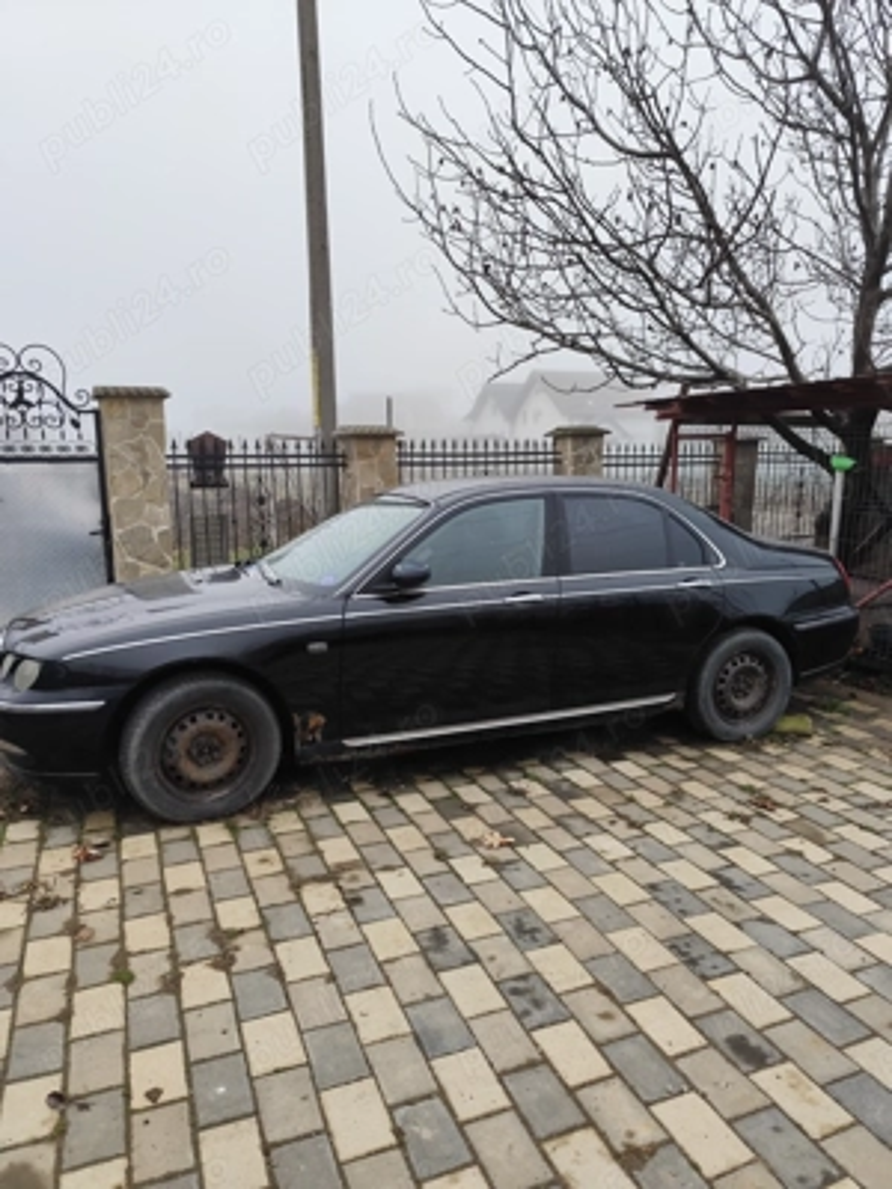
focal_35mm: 23
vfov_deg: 73.9
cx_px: 446
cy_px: 594
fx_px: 790
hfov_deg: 58.9
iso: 50
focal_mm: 6.14
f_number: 1.65
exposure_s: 1/182
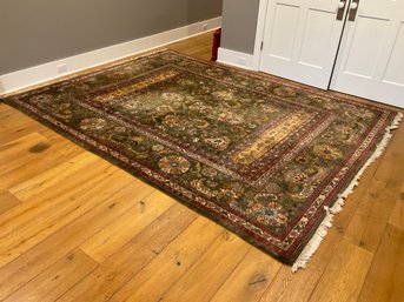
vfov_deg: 48.2
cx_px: 202
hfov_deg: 61.7
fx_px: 338
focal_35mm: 29
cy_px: 151
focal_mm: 3
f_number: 1.8
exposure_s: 1/60
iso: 160
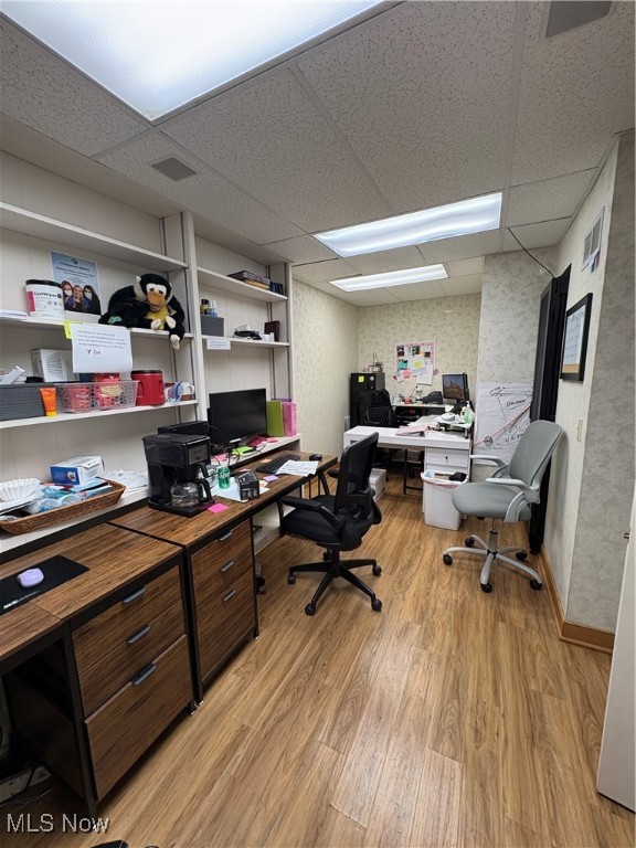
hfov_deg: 85.7
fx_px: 343
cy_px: 424
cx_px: 318
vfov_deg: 102.1
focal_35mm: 14
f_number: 2.2
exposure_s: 1/60
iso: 125
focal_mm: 2.22
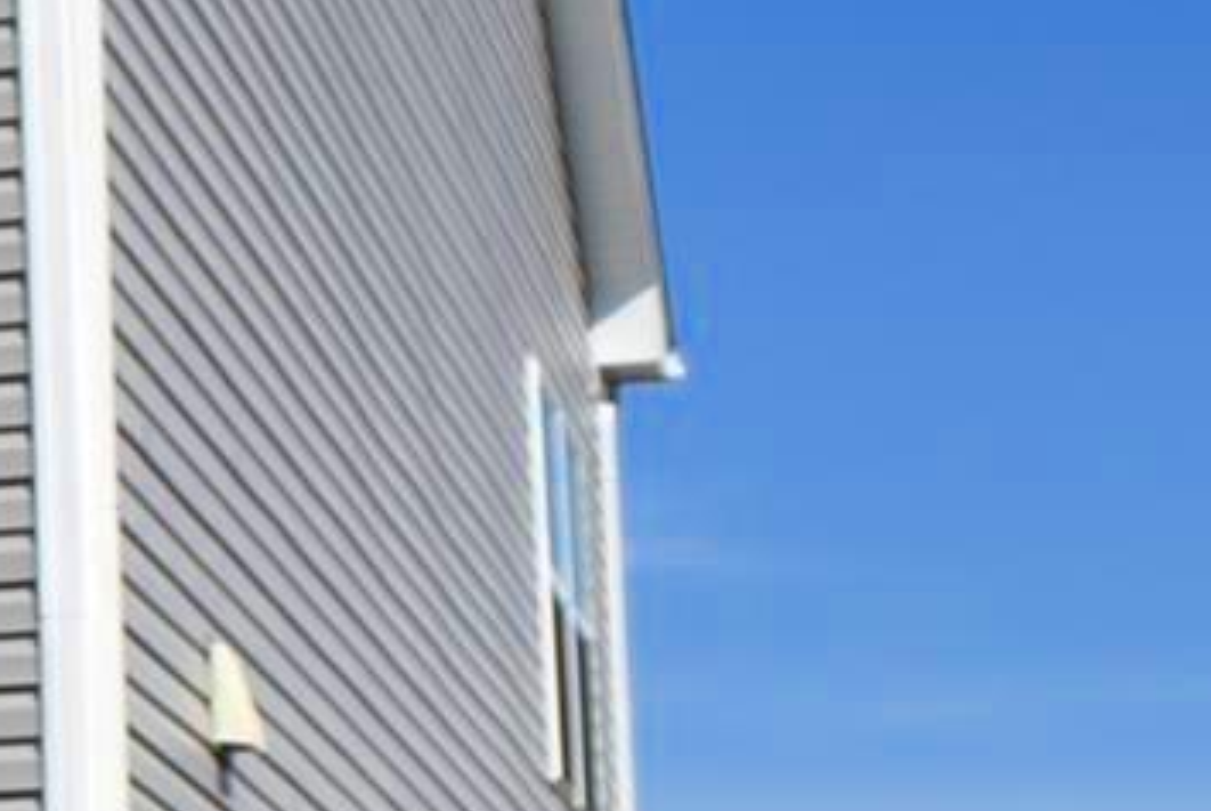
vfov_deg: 8.8
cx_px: -1254
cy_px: 414
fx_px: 5254
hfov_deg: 11.7
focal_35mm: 156
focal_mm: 18
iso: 140
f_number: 8
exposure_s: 1/500
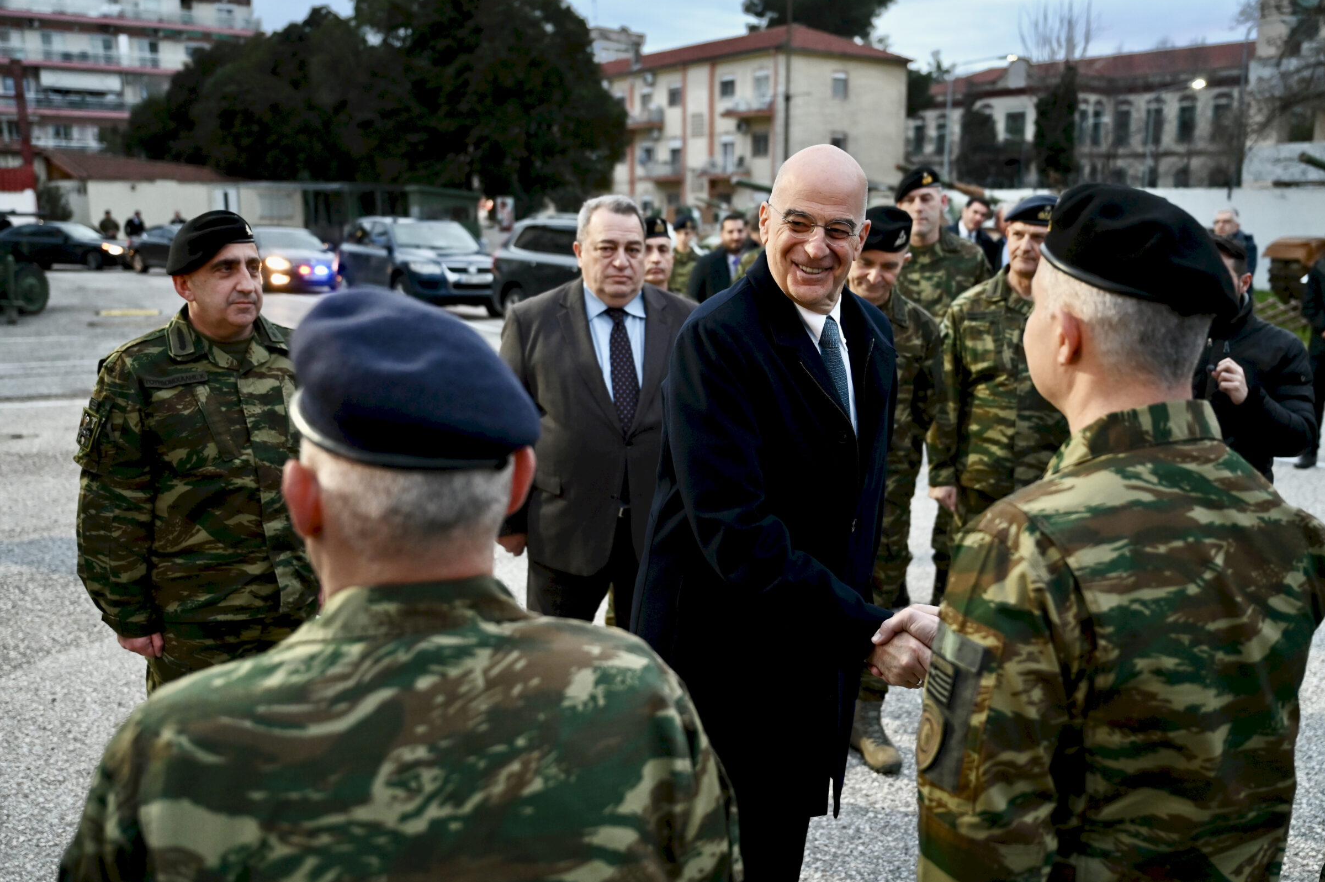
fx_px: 1197
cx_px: 706
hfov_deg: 57.9
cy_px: 437
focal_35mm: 33
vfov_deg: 40.4
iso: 2000
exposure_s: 1/200
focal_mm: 30.5
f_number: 2.8
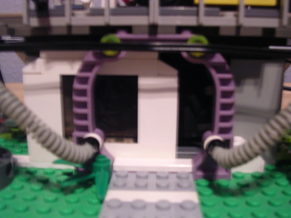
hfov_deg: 49.0
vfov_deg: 37.7
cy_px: 109
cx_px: 146
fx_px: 319
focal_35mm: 38
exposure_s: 1/1.9
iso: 400
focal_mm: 5.8
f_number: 2.8
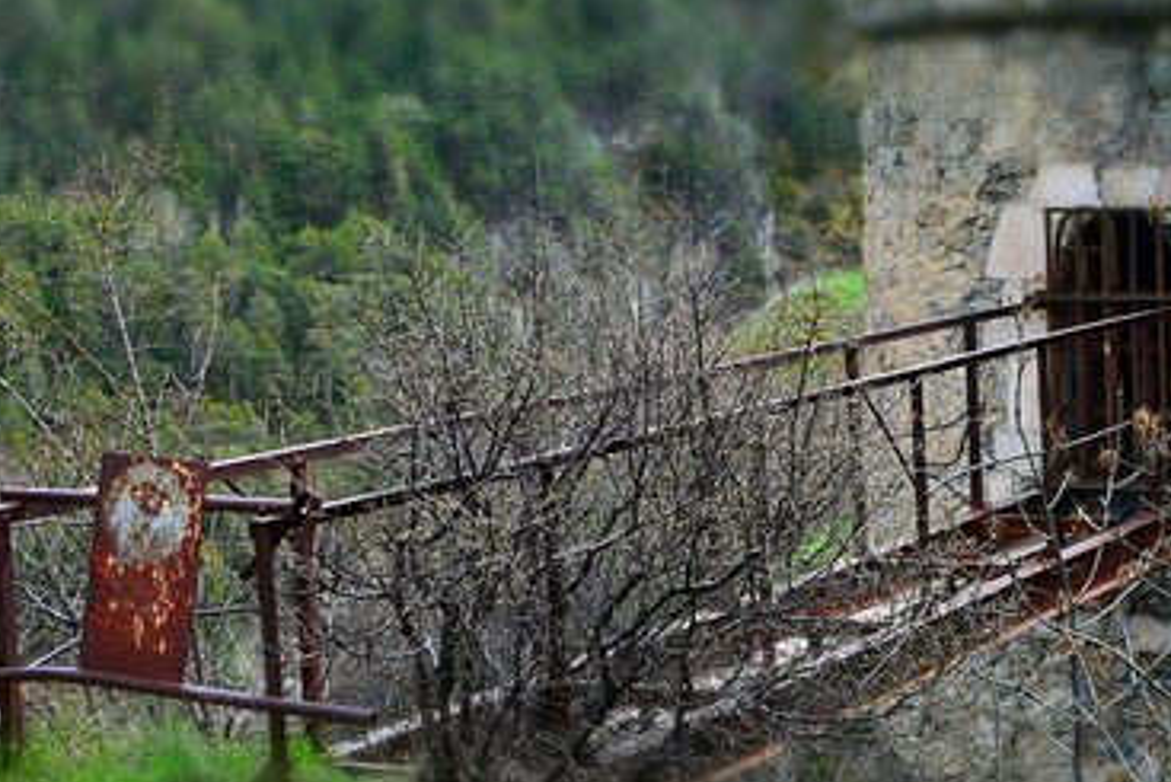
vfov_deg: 15.9
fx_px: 2792
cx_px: 779
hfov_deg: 23.6
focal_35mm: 86
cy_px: 373
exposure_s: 1/1000
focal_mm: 35
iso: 100
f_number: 2.8
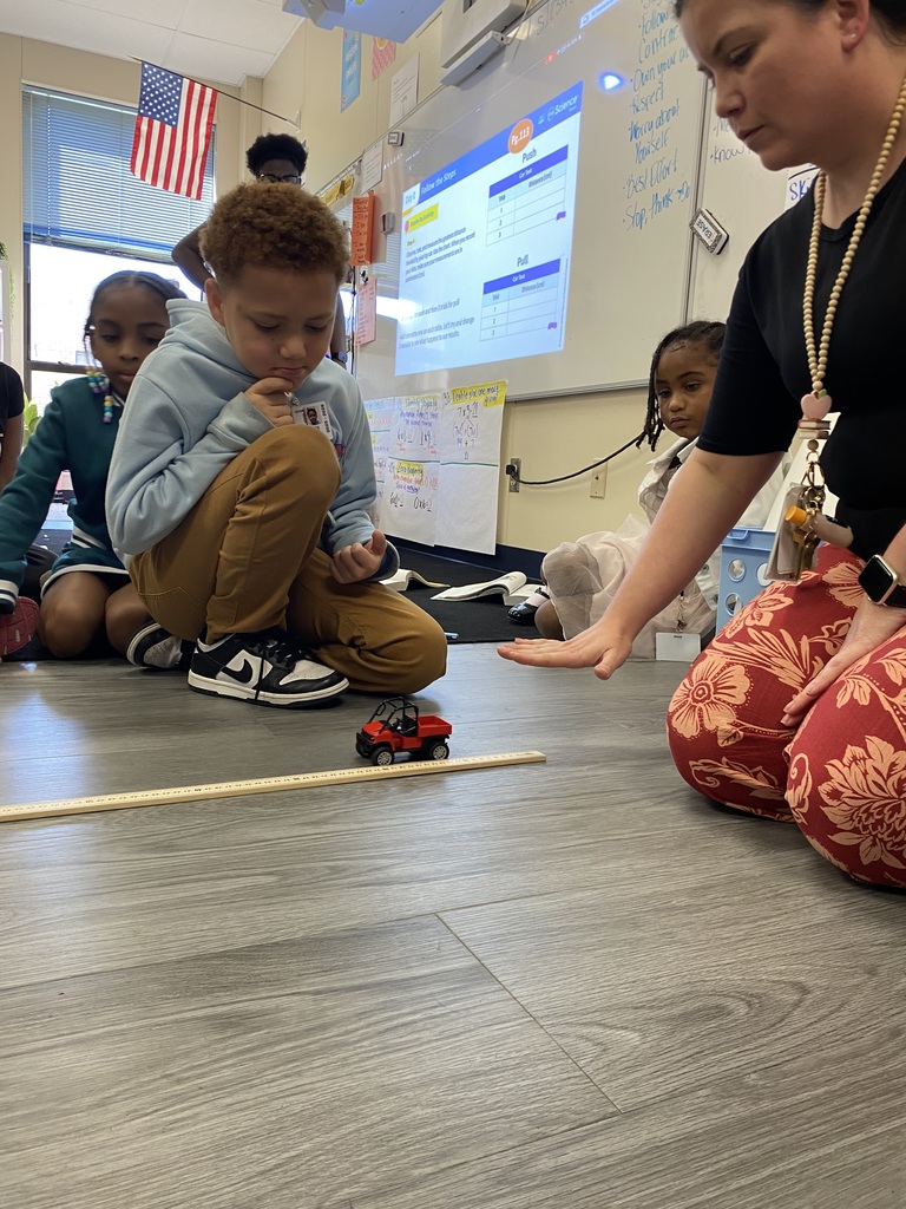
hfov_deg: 53.1
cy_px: 604
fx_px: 907
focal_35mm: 26
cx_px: 453
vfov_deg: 67.3
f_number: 1.8
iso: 100
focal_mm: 4.25
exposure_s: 1/60
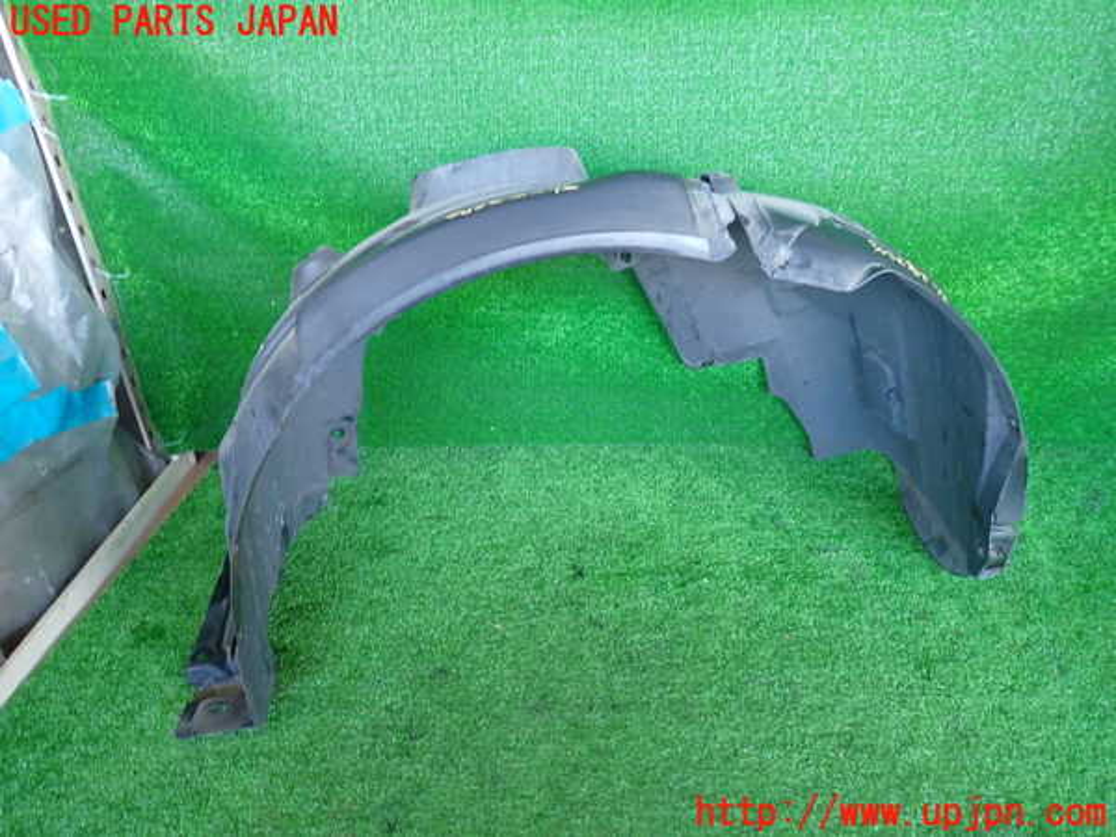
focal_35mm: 25
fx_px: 806
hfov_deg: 69.4
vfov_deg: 54.9
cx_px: 558
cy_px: 418
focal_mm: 4.5
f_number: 2
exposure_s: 1/30
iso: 200
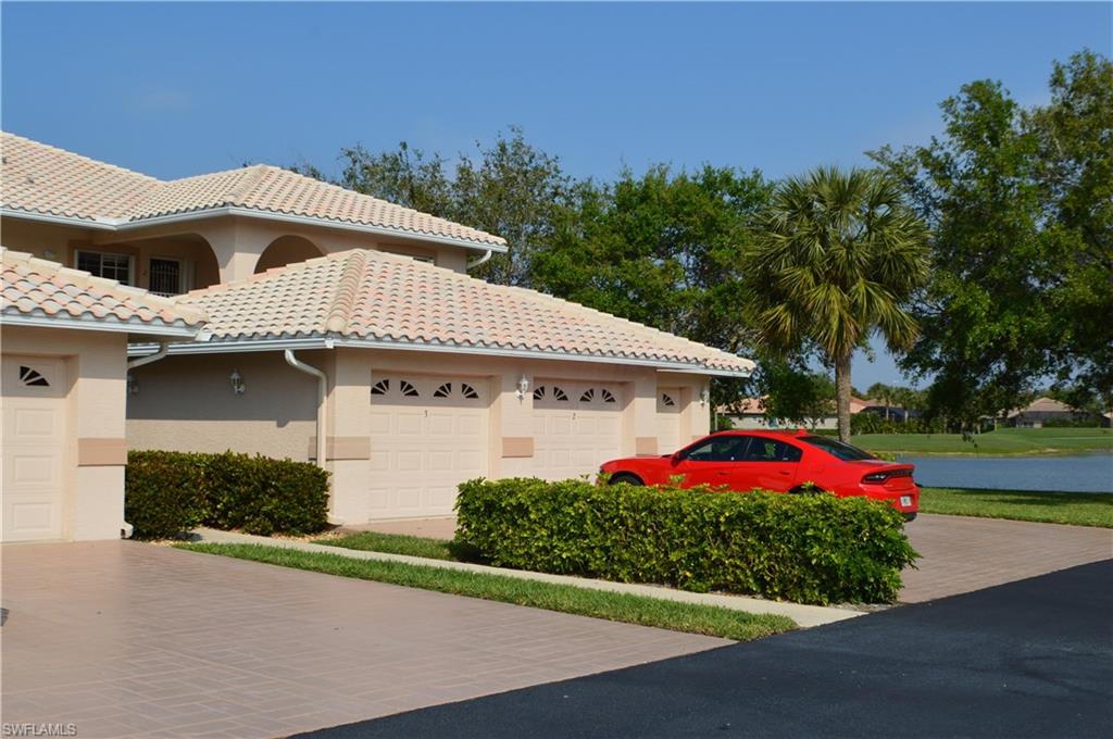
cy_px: 370
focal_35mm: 54
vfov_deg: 25.0
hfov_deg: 36.9
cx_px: 556
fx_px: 1667
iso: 280
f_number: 11
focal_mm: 36
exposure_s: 1/500
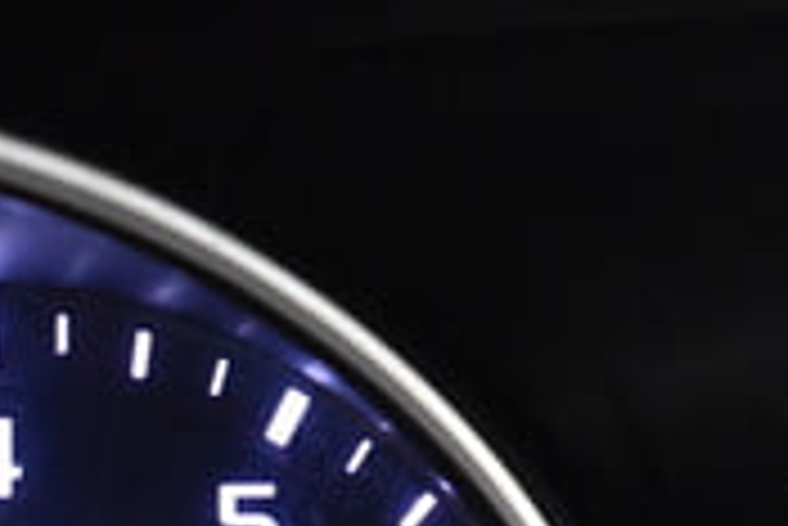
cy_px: 706
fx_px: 5226
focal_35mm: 239
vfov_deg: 5.7
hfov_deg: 8.4
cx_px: 1261
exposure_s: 1/50
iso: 3600
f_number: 4.2
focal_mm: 31
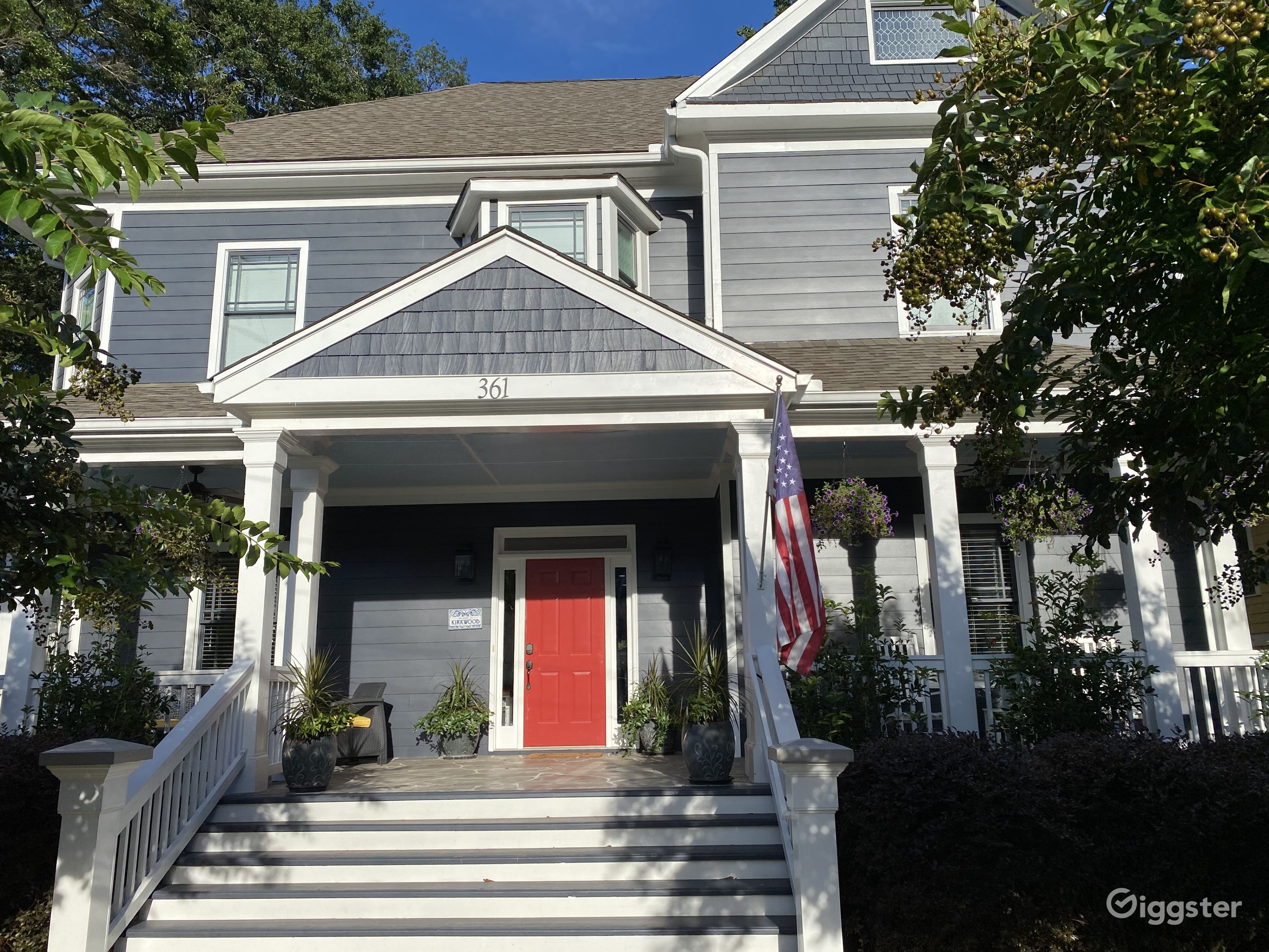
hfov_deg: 67.3
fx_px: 953
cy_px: 476
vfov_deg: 53.1
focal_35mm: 26
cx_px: 634
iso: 32
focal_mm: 4.25
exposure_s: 1/3040
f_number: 1.8
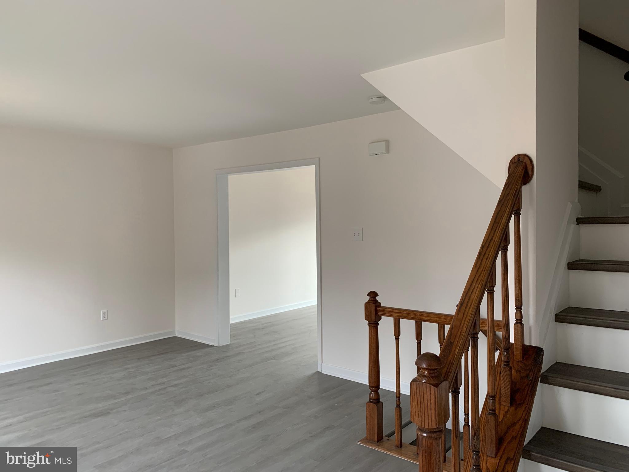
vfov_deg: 53.1
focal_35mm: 26
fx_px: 472
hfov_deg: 67.3
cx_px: 314
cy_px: 236
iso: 100
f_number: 1.8
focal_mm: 4.25
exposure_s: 1/83
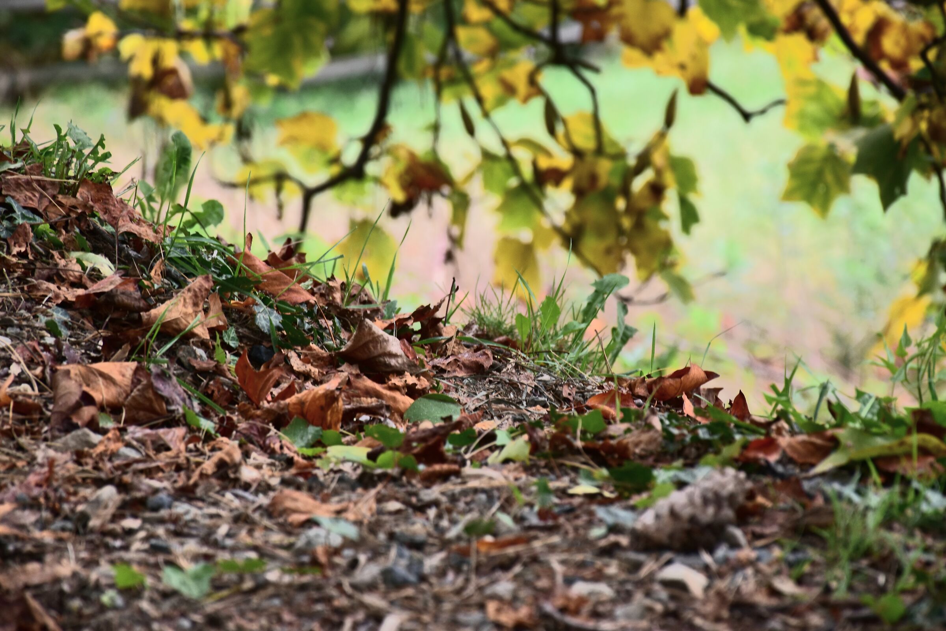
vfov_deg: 6.5
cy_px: 316
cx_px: 473
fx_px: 5518
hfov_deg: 9.8
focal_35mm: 210
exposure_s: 1/50
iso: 400
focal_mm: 140
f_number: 7.1
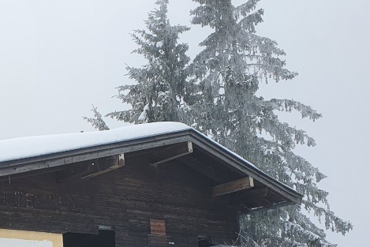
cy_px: 219
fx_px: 607
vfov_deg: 22.5
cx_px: 70
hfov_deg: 32.9
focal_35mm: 59
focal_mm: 4.32
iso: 50
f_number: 2.4
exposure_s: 1/1104
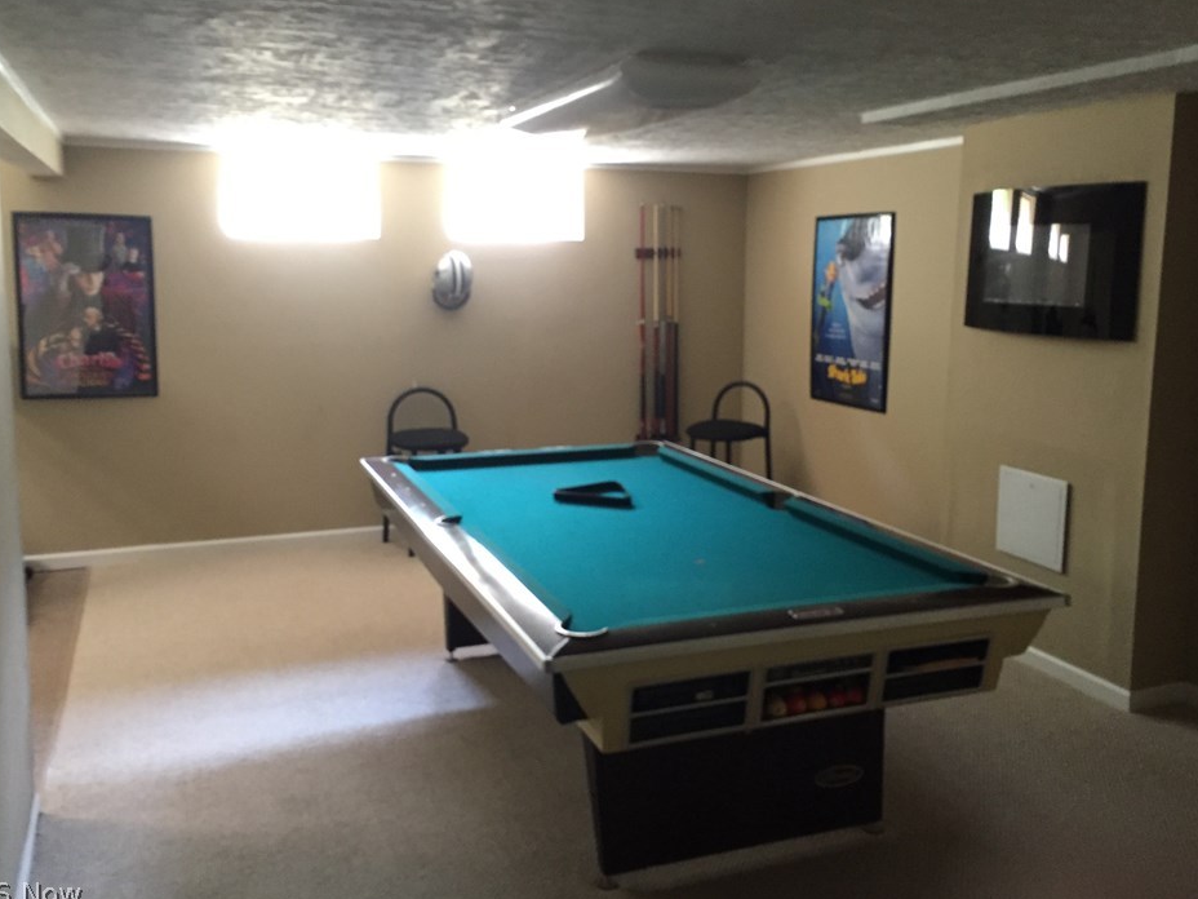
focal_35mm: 32
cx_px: 608
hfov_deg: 56.8
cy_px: 418
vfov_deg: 44.1
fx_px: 1107
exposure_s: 1/30
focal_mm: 4.15
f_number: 2.2
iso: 250
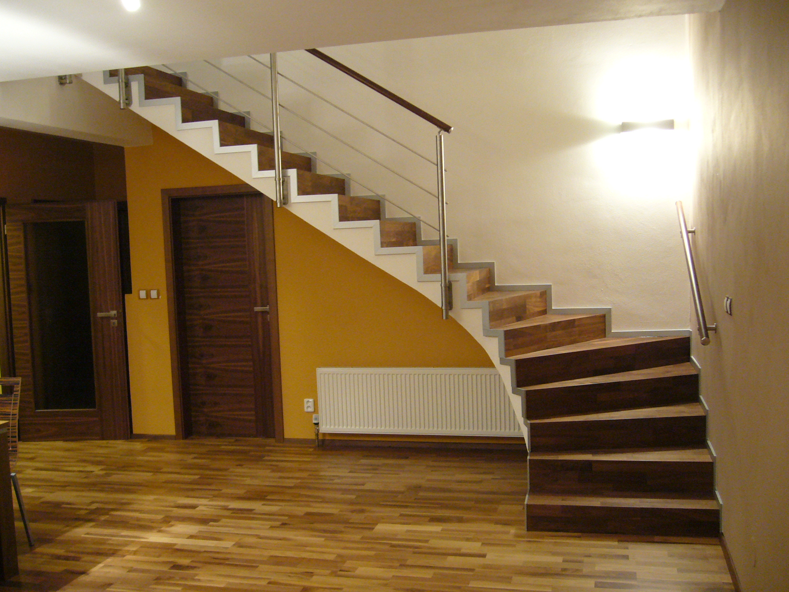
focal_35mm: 35
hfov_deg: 52.6
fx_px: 798
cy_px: 296
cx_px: 394
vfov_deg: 40.7
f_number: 2.8
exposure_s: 1/8
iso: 200
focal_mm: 5.8
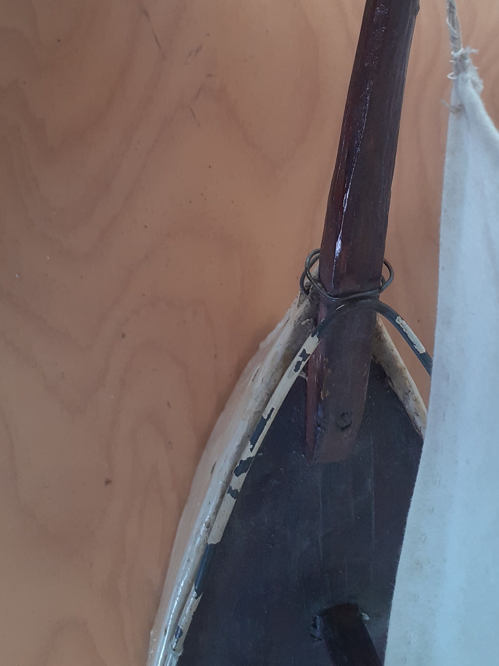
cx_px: 324
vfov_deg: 40.1
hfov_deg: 32.0
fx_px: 865
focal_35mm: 45
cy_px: 120
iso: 50
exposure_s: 1/100
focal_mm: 3.6
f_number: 1.9
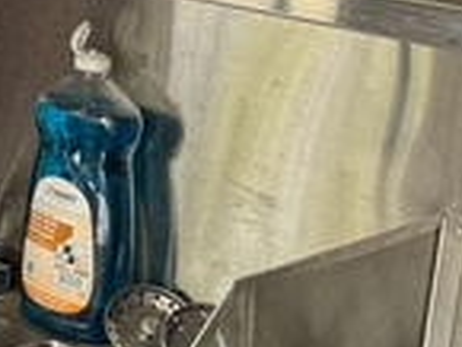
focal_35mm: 132
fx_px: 1763
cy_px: -64
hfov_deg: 11.8
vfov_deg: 11.1
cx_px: -685
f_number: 1.78
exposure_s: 1/121
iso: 100
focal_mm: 6.86
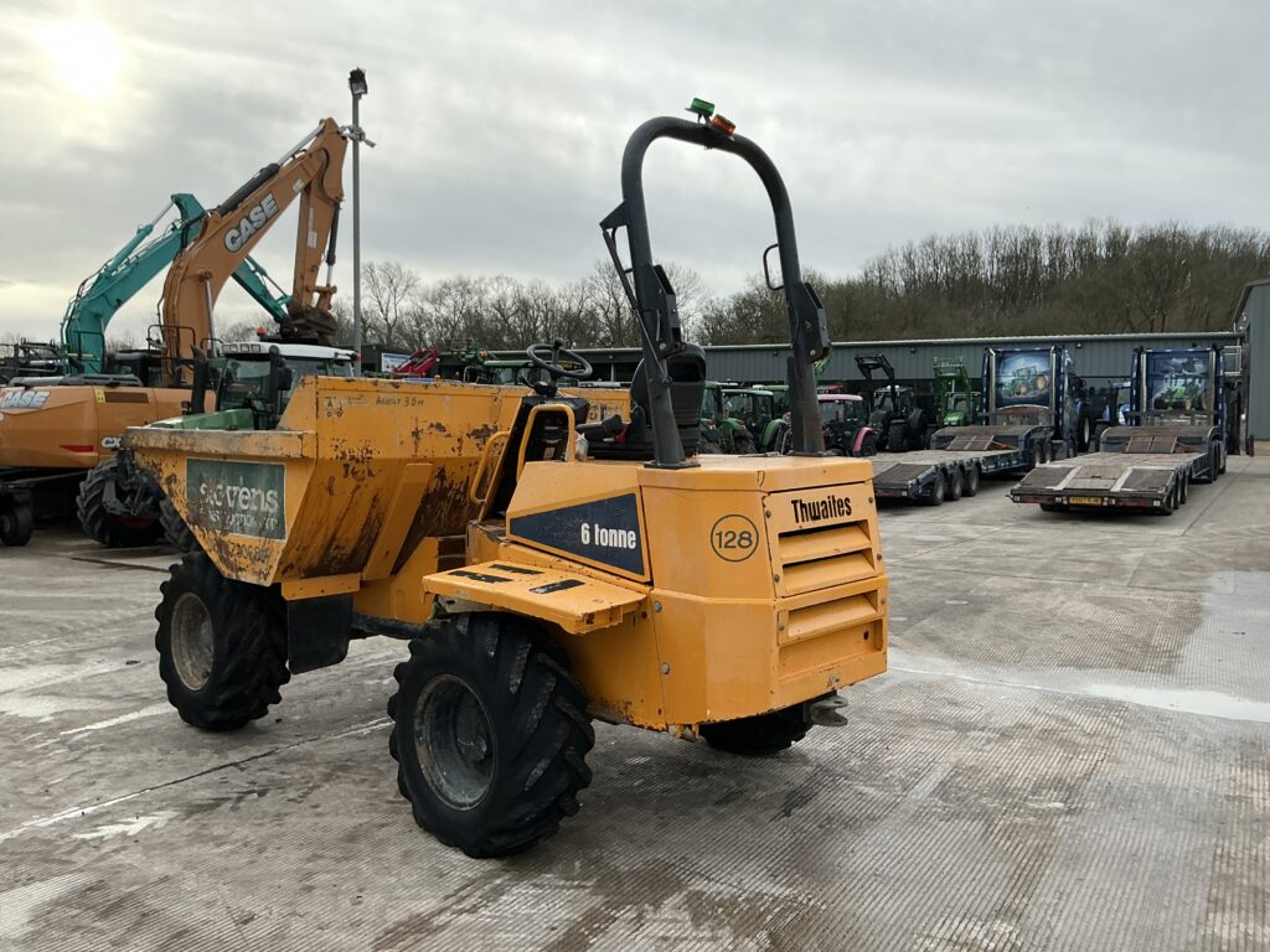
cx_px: 635
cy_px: 476
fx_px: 1027
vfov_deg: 49.7
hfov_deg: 63.4
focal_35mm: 28
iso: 25
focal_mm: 3
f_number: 1.8
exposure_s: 1/929
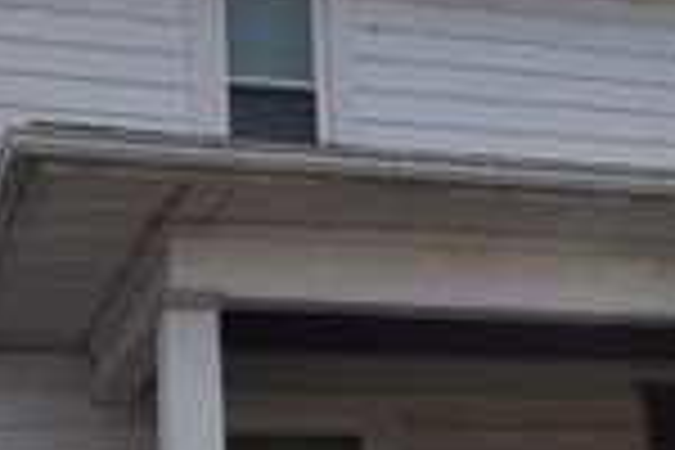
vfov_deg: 13.6
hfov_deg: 20.2
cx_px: 531
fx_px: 1875
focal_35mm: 100
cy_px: 360
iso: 200
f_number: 10
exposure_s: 1/400
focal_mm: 20
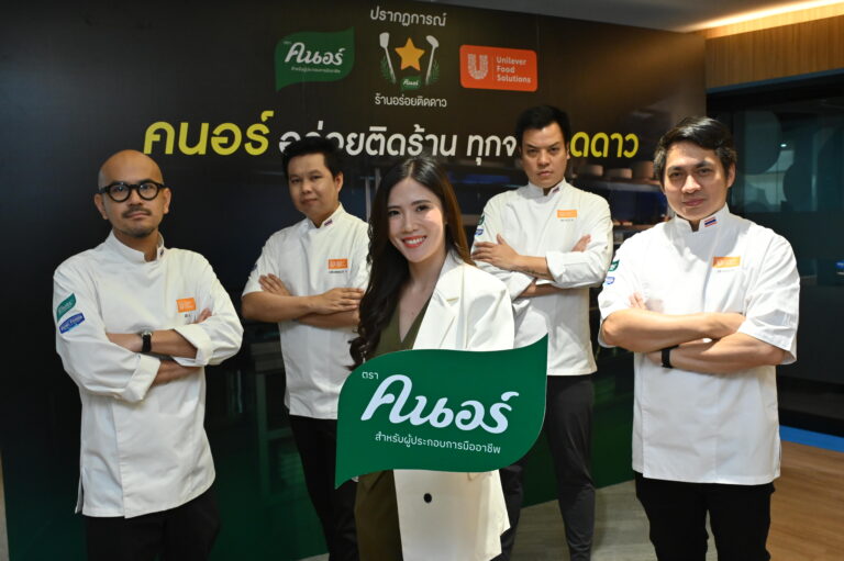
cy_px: 280
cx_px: 422
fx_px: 797
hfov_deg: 55.8
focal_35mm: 34
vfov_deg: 38.8
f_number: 8
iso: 3200
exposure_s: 1/40
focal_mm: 34
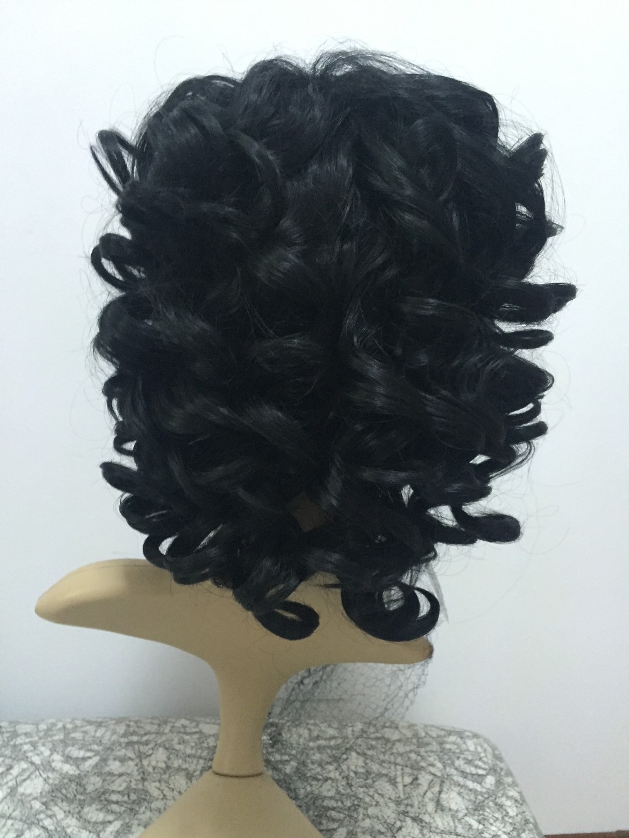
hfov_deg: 48.2
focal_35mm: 29
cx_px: 314
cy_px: 419
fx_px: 702
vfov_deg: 61.7
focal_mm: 4.15
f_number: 2.2
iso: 500
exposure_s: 1/17
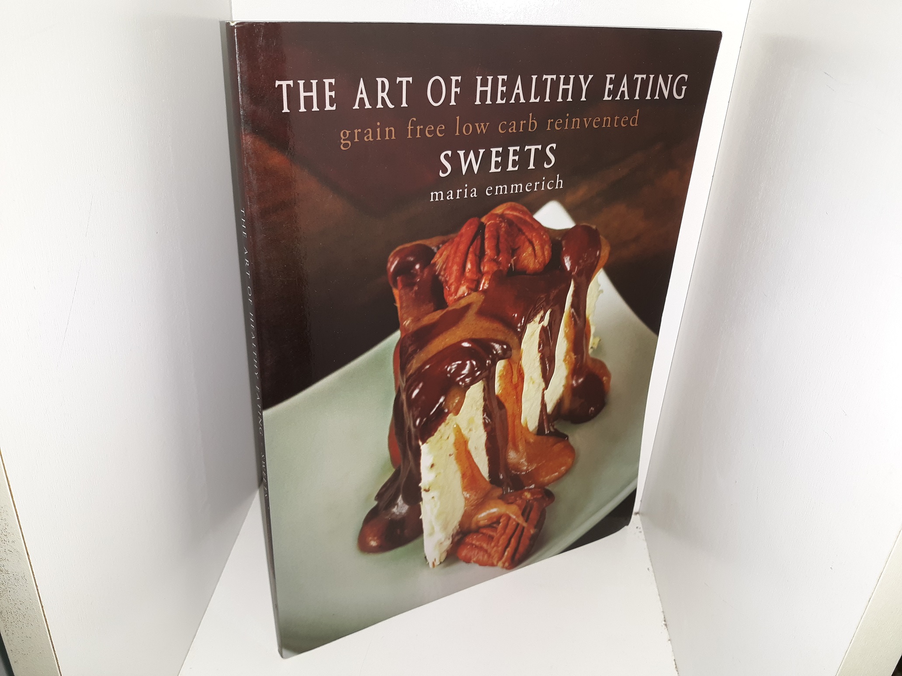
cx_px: 451
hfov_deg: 63.4
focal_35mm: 28
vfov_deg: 49.7
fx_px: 730
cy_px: 338
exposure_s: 1/60
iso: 40
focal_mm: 3.7
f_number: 1.7
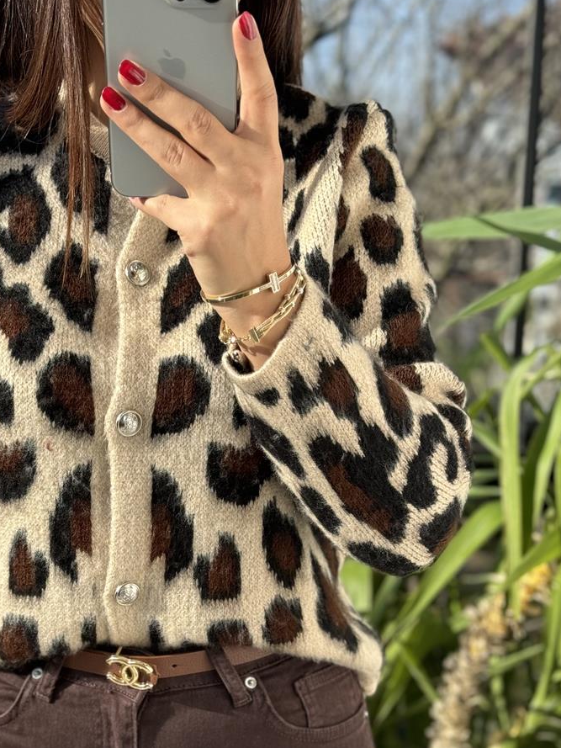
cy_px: 553
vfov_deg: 26.7
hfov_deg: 20.3
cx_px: 146
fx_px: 1555
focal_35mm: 72
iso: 64
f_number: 1.78
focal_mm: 6.76
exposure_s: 1/651
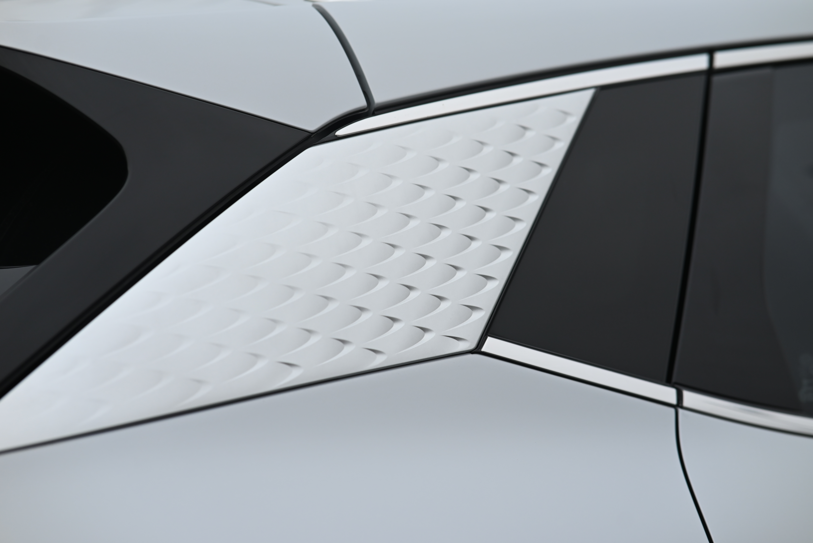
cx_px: 406
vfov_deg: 16.1
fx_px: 1920
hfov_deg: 23.9
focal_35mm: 85
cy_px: 272
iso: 400
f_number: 3.5
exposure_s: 1/250
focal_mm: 85
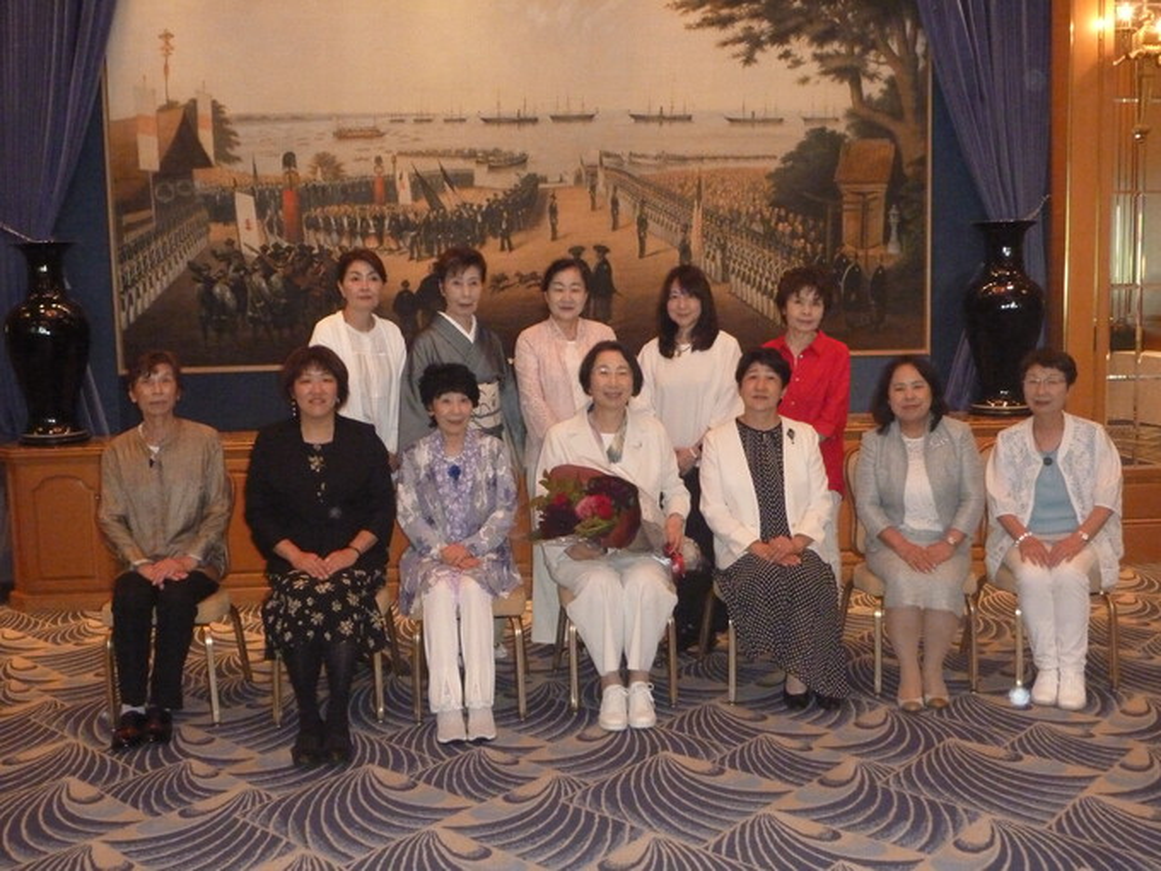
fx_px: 1207
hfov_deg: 51.4
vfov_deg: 39.7
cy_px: 436
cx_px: 580
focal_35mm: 36
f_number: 3.9
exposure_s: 1/60
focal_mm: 6.4
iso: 1000
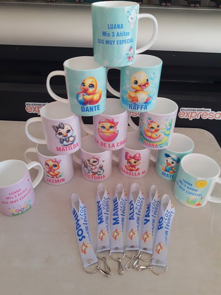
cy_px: 148
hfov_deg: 53.1
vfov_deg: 67.3
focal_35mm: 26
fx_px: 221
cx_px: 110
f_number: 1.7
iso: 172
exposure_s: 1/50
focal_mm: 4.75
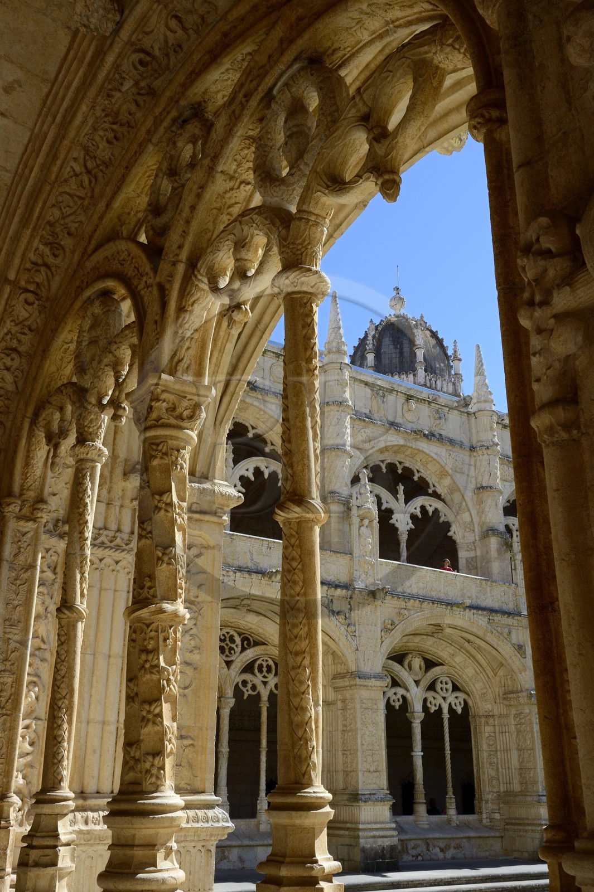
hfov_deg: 37.8
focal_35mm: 35
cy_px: 446
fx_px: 867
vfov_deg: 54.5
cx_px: 297
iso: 200
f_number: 18
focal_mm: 35
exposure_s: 1/100
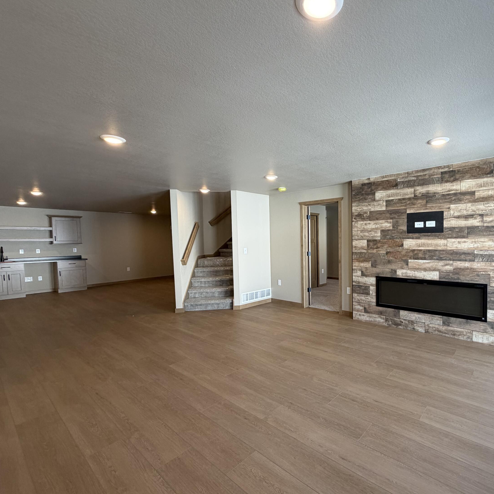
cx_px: 323
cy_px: 253
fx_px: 274
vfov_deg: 84.0
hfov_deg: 81.6
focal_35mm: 17
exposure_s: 1/120
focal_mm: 2.22
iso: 160
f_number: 2.2
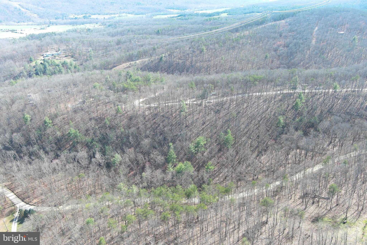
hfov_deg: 63.7
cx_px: 184
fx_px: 296
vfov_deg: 45.0
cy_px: 122
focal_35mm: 29
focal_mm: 10.57
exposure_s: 1/197
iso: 100
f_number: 2.8
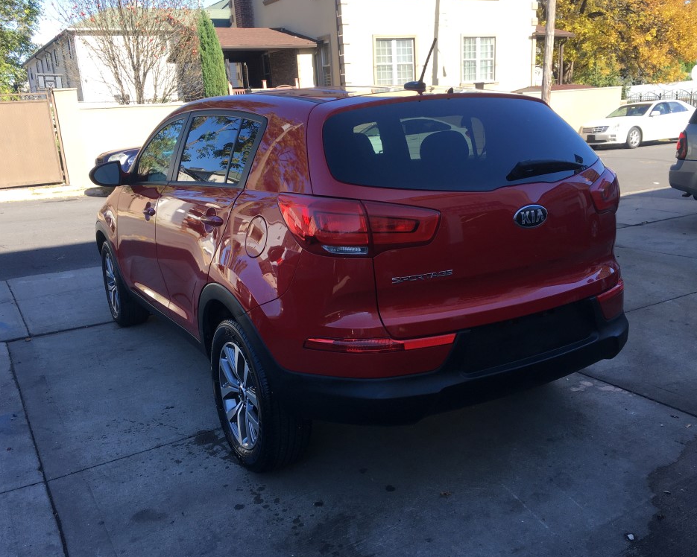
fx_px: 639
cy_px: 281
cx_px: 356
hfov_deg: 57.2
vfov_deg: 47.1
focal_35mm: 31
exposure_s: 1/411
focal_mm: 4.15
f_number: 2.2
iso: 25
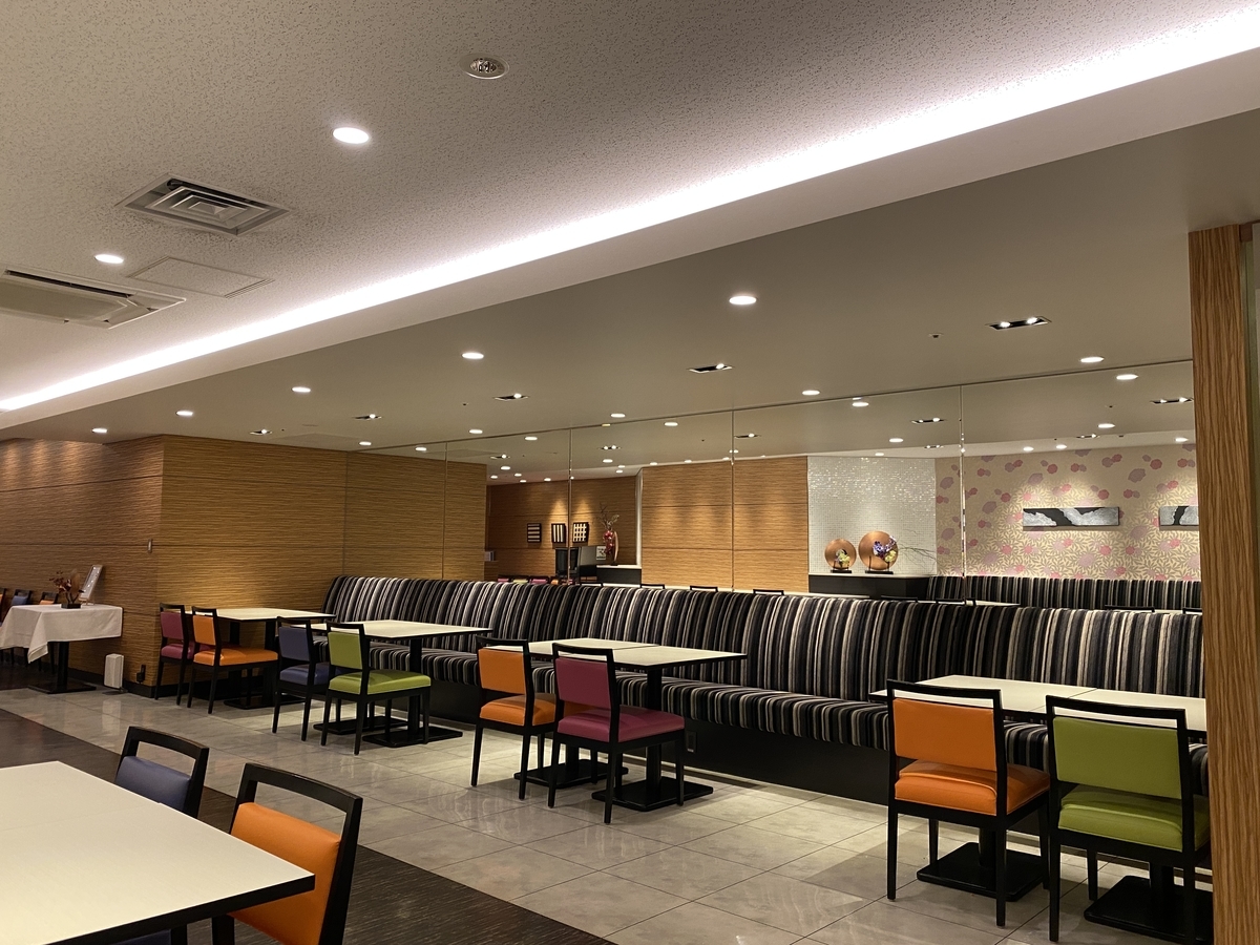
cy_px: 472
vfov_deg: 53.1
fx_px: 946
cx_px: 630
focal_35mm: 26
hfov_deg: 67.3
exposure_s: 1/60
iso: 125
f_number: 1.8
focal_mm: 4.25
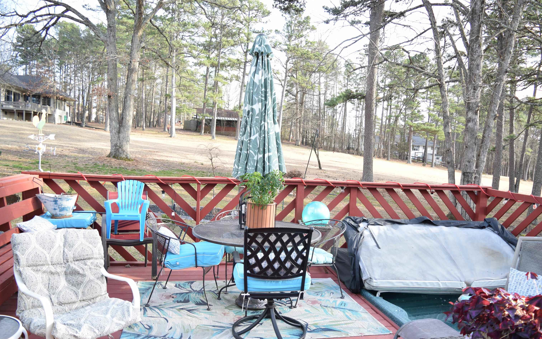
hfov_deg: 66.5
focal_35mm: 28
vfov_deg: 44.5
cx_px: 273
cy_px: 182
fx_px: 414
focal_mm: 18
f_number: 3.5
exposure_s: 1/80
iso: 100
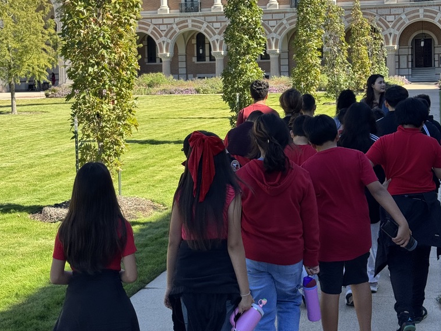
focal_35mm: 65
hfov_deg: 29.8
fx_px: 828
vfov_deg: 22.5
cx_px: 219
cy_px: 109
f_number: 1.78
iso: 64
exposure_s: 1/1458
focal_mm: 6.76
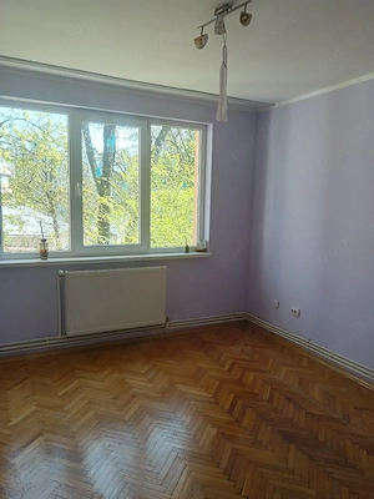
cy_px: 250
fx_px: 389
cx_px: 187
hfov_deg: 51.4
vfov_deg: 65.3
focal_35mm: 27
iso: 231
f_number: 1.9
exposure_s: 1/100
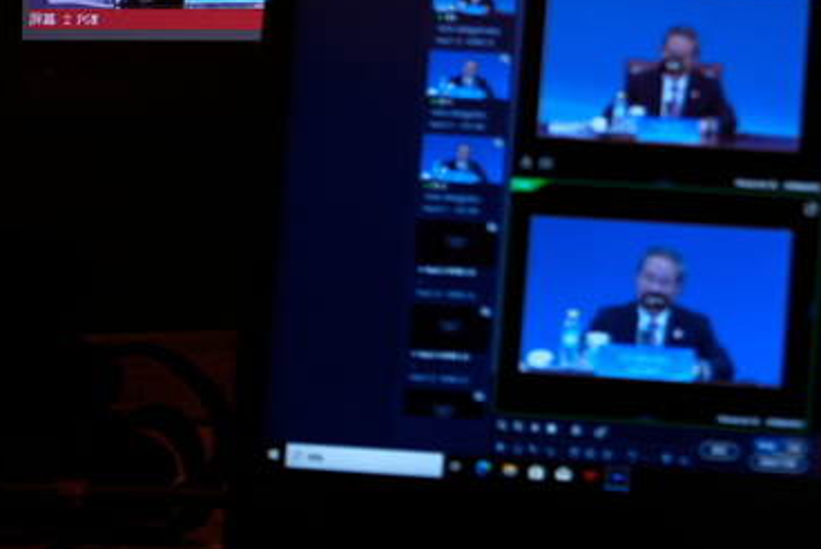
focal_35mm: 495
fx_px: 11297
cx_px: 915
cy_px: -193
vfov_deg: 2.8
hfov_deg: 4.2
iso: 200
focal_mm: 178
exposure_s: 1/160
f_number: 2.8
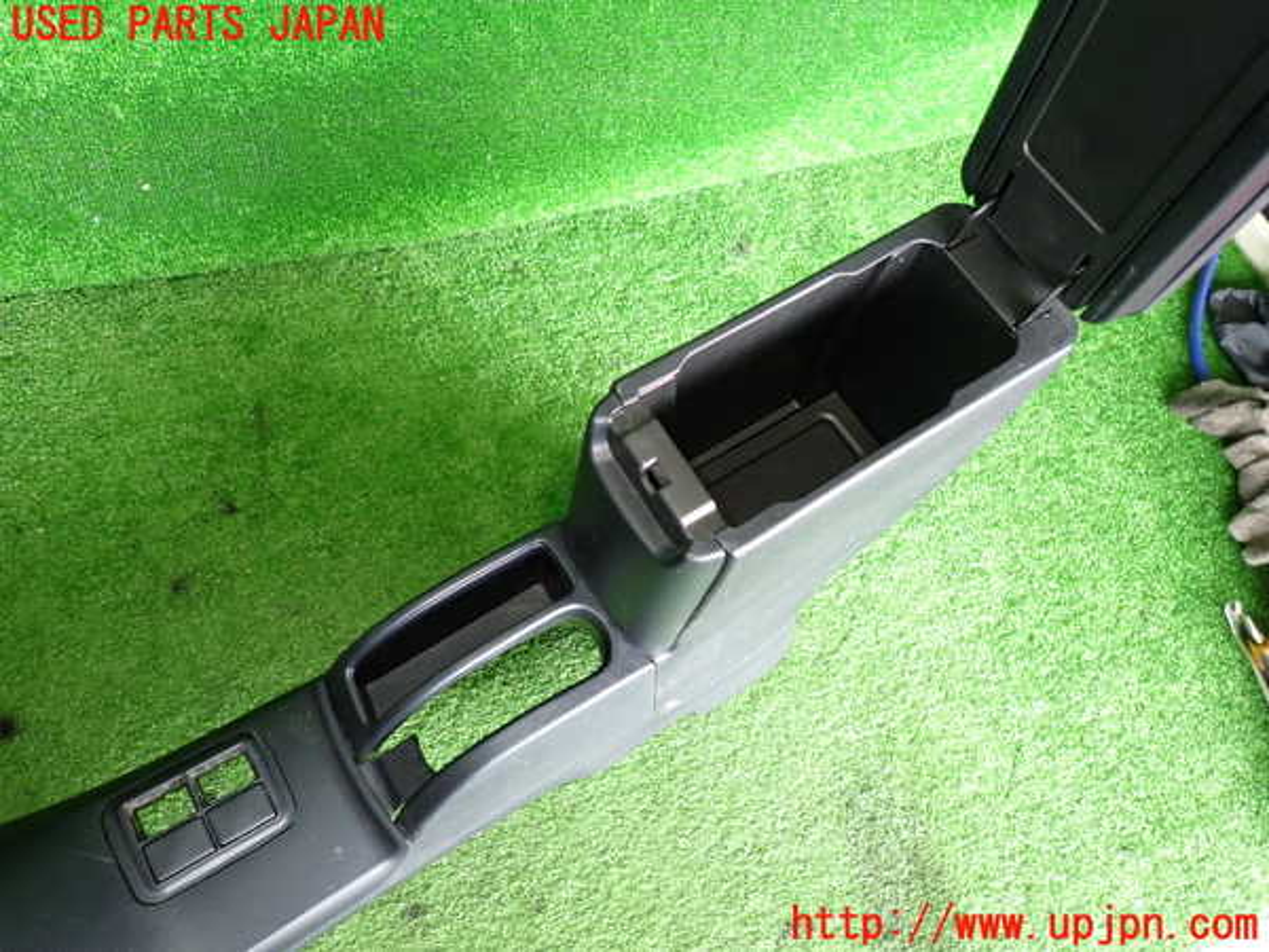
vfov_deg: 54.9
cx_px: 634
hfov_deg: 69.4
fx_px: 916
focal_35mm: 25
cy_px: 476
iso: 200
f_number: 2
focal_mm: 4.5
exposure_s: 1/30
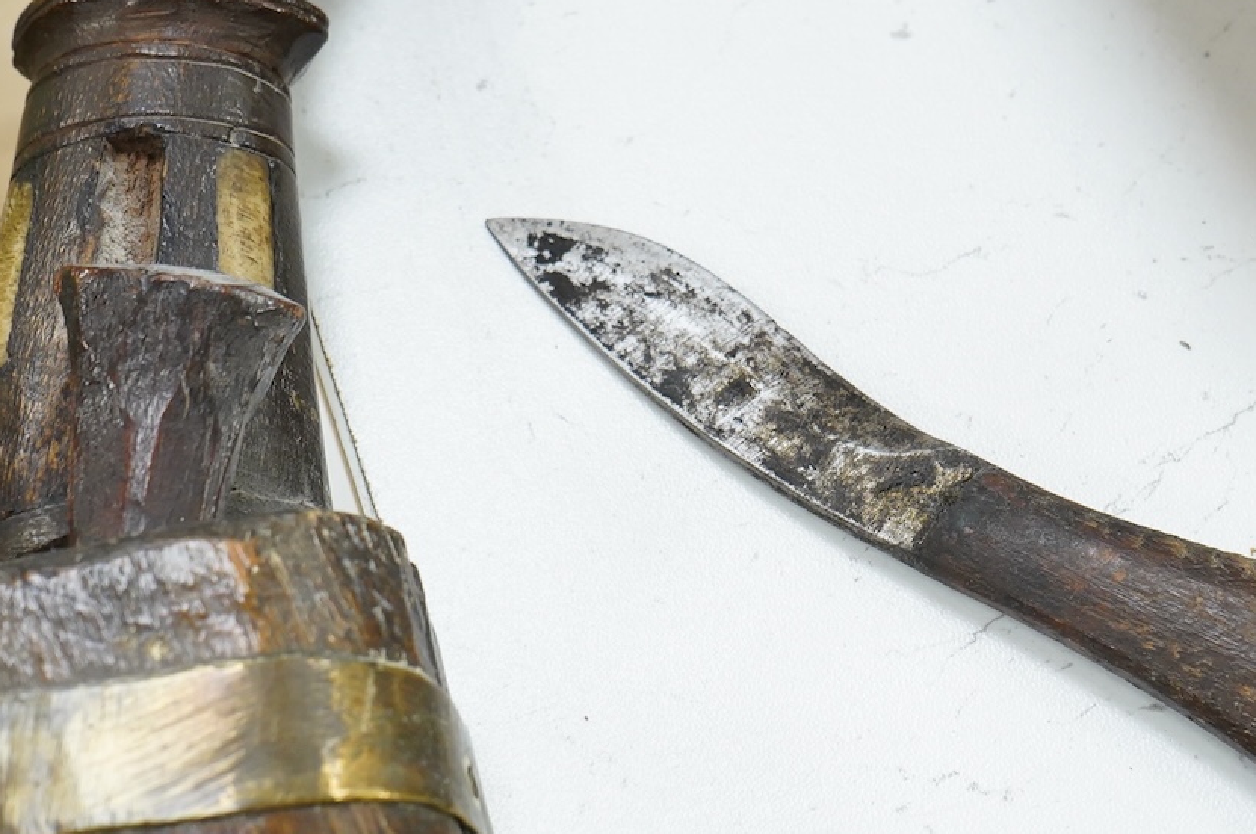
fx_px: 3101
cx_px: 735
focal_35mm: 89
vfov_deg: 15.3
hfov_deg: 22.9
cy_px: 457
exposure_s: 1/80
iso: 2500
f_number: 8
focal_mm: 43
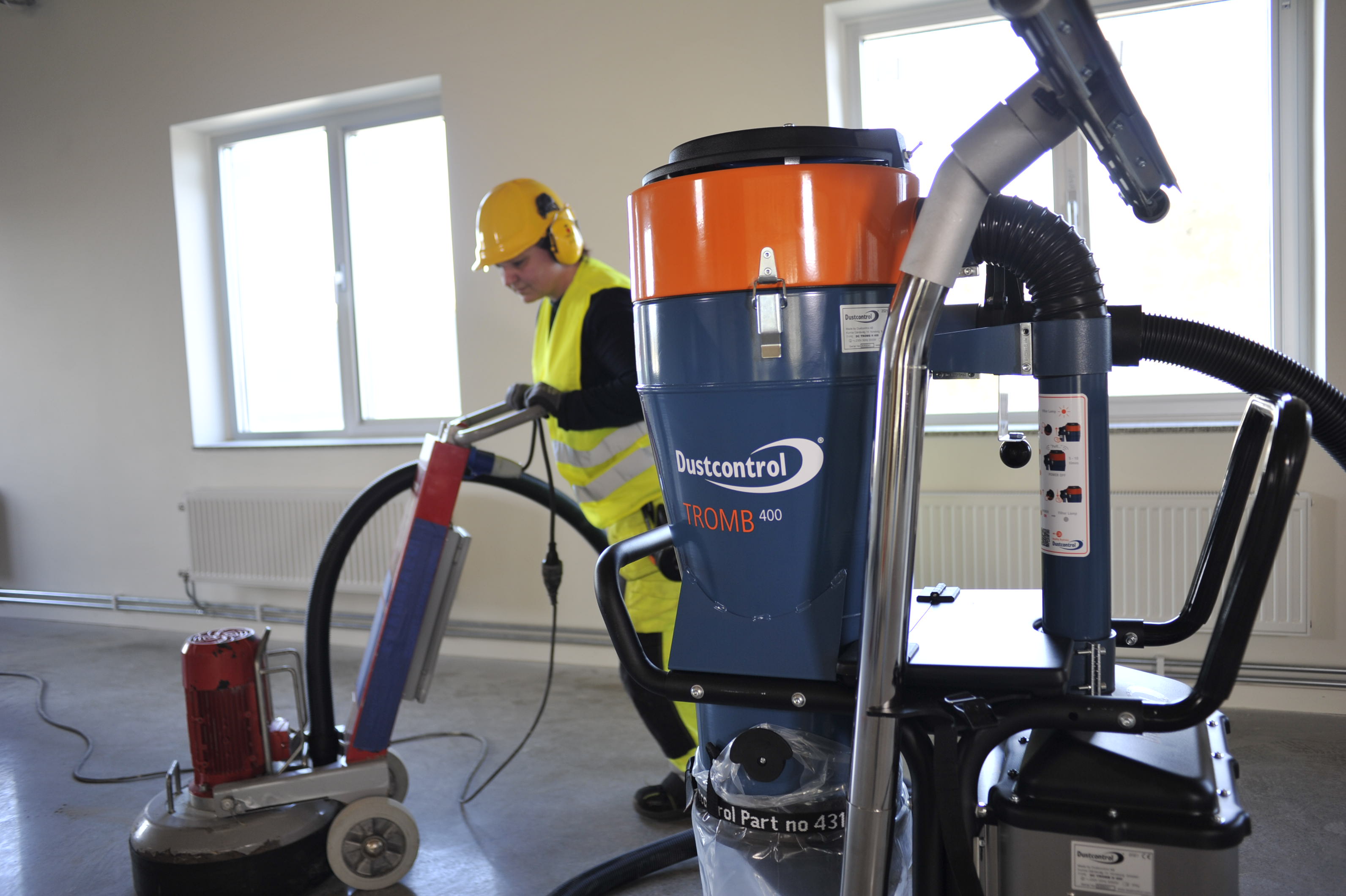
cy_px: 448
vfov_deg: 46.4
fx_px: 1046
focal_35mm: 28
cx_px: 673
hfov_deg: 65.5
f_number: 2.8
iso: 500
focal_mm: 28
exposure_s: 1/125
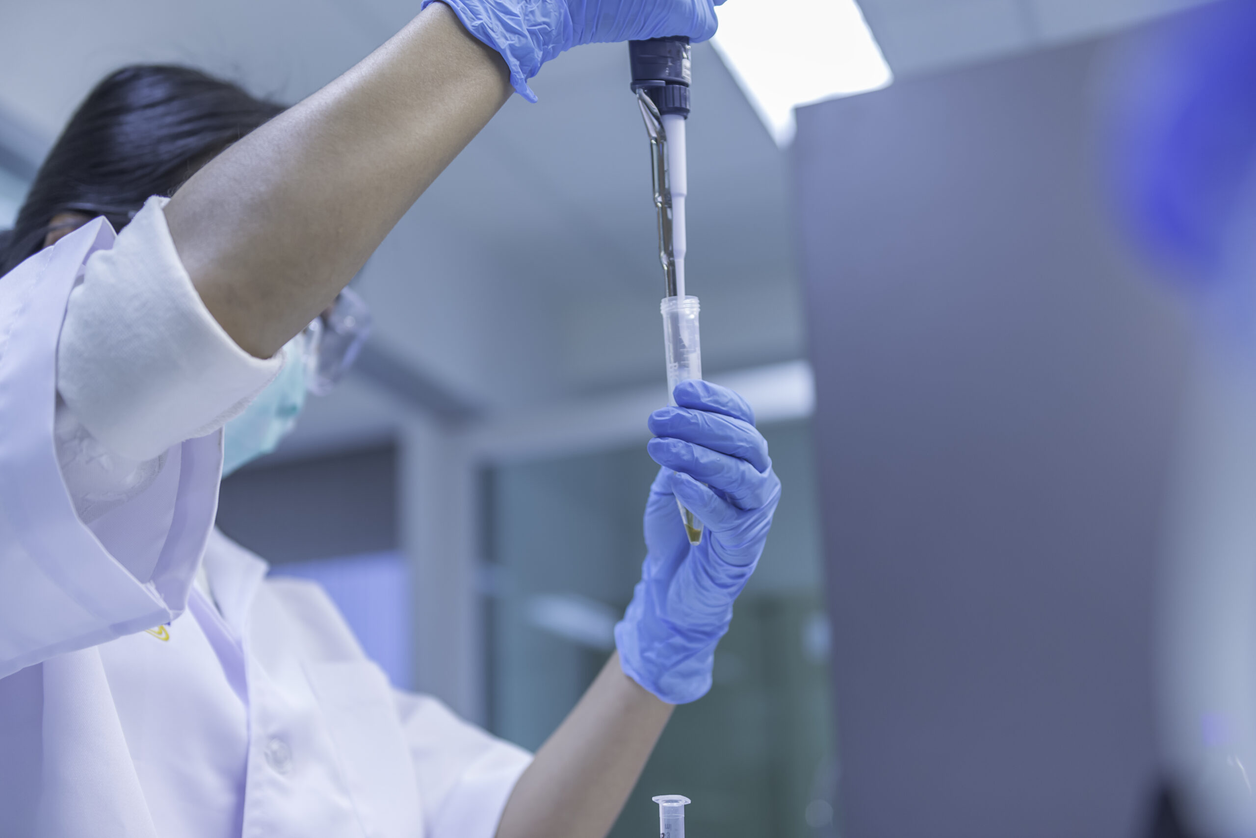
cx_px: 628
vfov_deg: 28.1
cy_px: 419
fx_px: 1675
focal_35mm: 48
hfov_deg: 41.1
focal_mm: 48
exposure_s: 1/100
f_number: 2.8
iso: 640
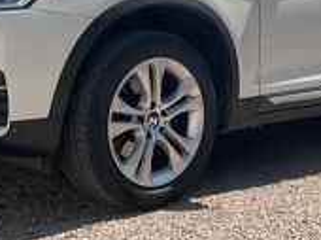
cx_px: 183
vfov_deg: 17.8
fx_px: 759
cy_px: 42
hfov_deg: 23.9
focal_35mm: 82
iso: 16
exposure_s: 1/1786
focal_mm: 3
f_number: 1.8
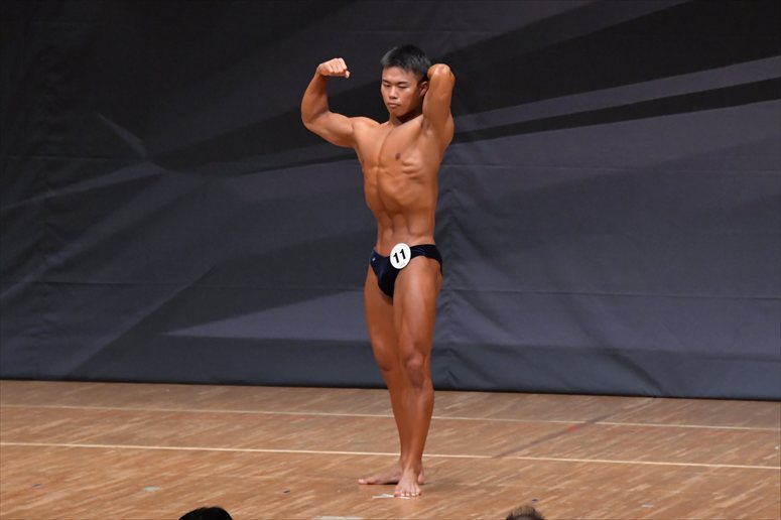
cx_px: 390
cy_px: 260
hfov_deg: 7.2
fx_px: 6180
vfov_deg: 4.8
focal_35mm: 285
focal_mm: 190
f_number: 5.6
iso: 6400
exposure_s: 1/400
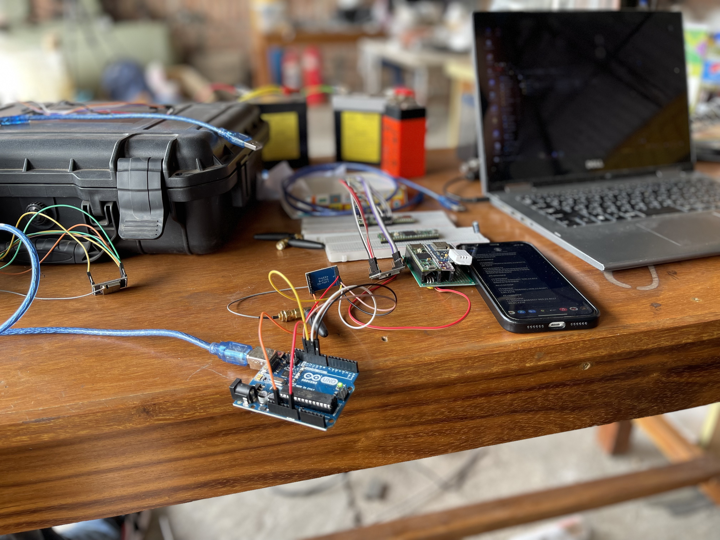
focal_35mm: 26
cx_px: 360
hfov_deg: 67.3
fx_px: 541
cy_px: 270
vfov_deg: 53.1
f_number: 1.6
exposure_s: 1/121
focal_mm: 5.1
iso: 80
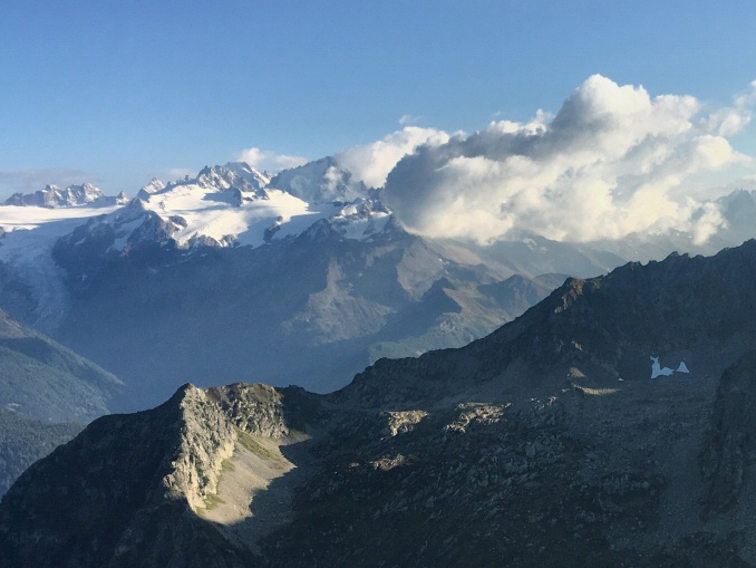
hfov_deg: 32.9
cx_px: 593
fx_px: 1245
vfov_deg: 25.1
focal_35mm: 57
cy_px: 472
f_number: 2.2
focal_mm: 4.15
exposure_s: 1/950
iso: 25
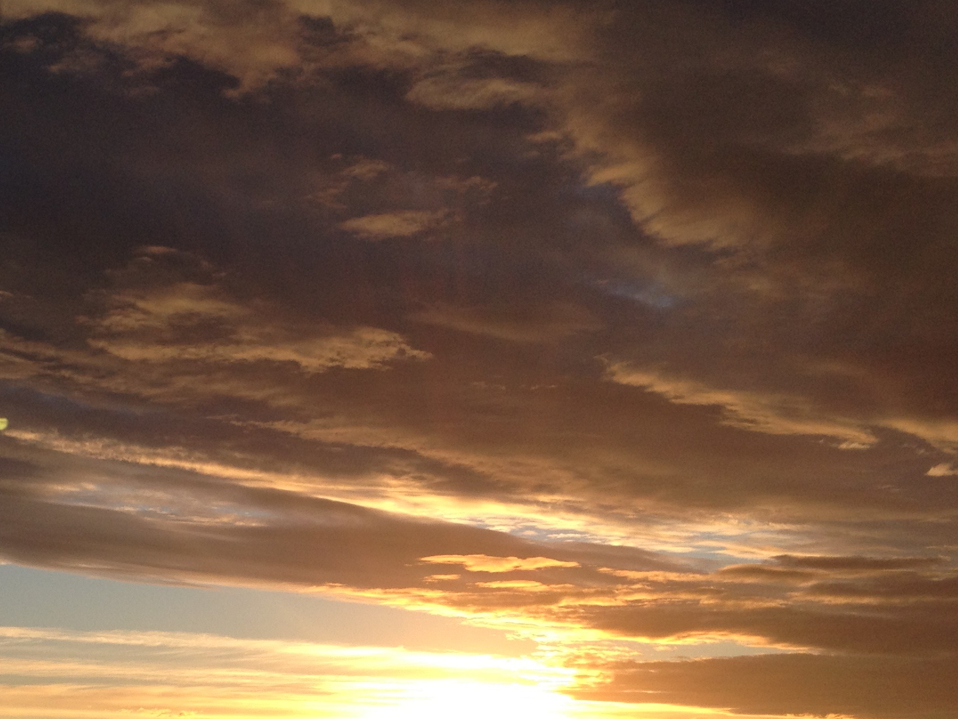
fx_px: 1882
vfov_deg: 21.3
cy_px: 596
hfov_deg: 28.1
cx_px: 222
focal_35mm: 68
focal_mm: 4.28
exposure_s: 1/1381
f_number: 2.4
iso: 50
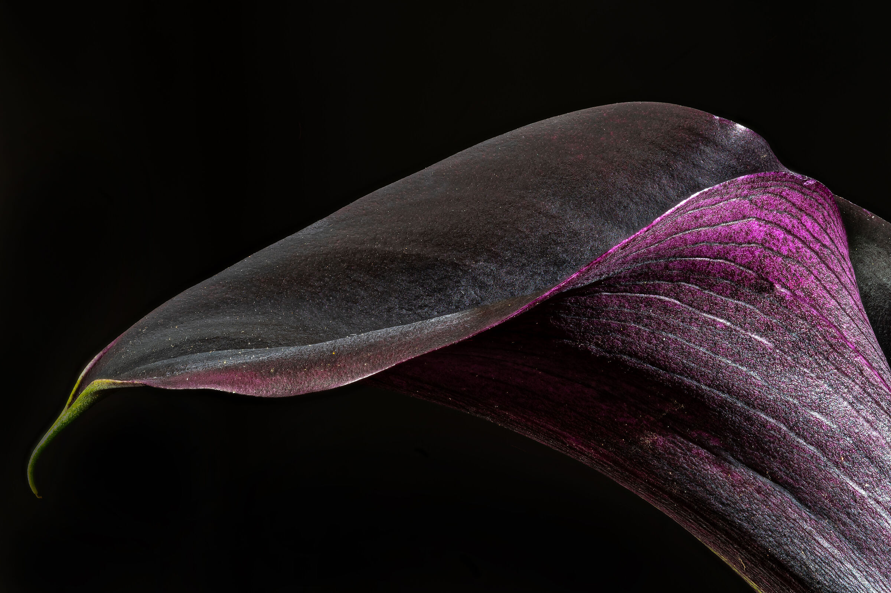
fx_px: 2597
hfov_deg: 19.5
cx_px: 446
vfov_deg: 13.0
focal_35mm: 105
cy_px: 296
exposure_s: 1
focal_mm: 105
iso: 100
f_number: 14
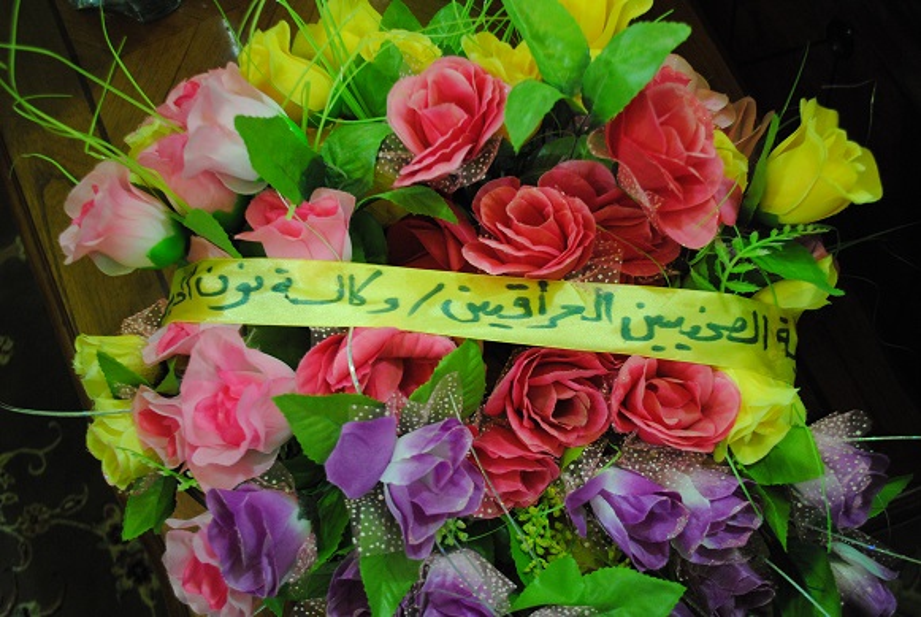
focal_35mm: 36
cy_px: 308
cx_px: 460
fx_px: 922
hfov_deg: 53.1
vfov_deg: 37.0
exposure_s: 1/30
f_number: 4
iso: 900
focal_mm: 24
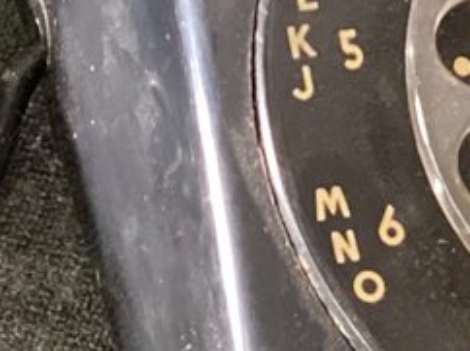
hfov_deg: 10.2
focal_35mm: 194
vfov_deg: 7.6
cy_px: 51
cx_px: 261
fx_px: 2631
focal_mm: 3.3
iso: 400
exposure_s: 1/40
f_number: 2.4
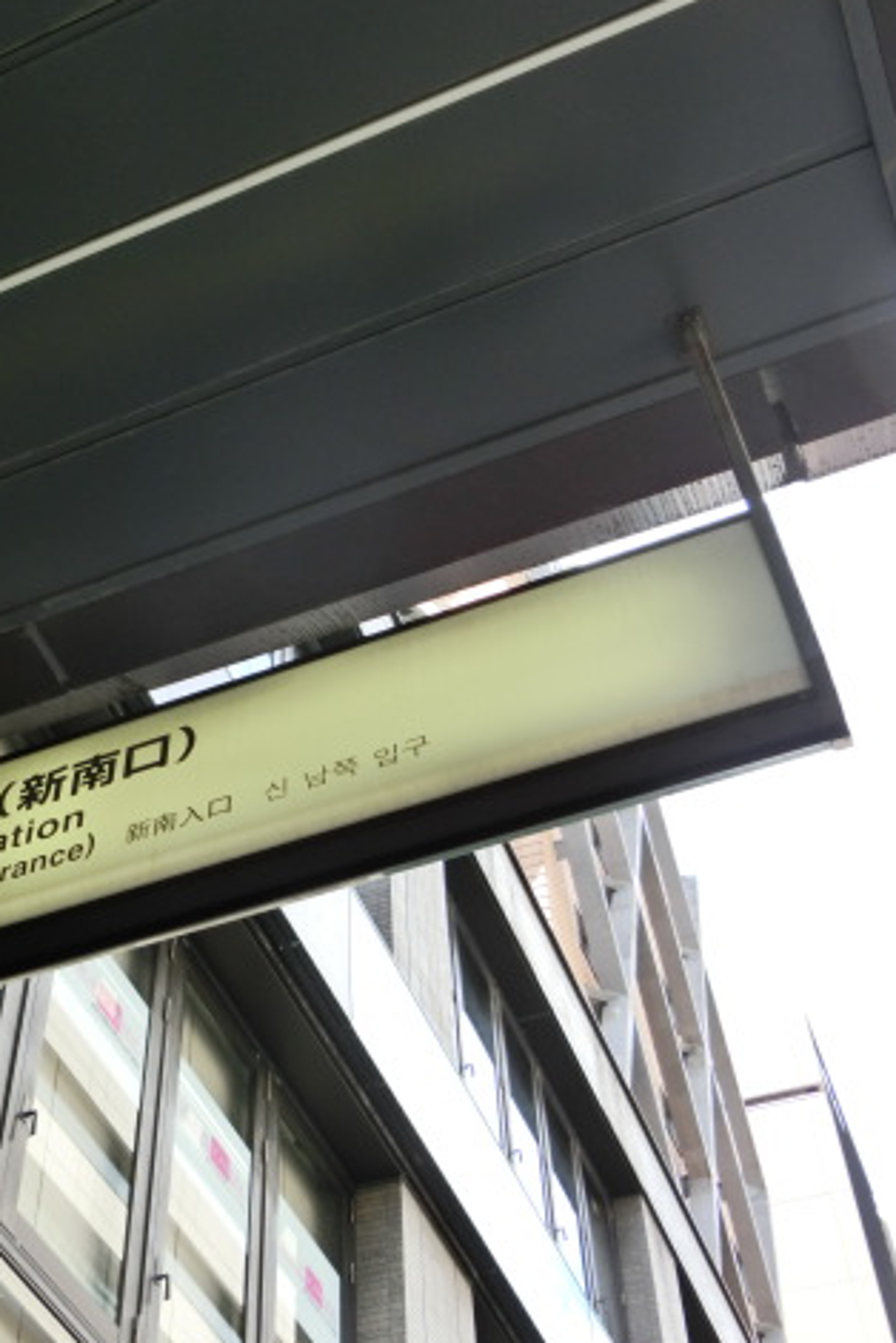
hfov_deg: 27.4
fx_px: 1792
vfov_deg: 41.1
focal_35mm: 48
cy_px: 670
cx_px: 151
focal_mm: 6
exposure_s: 1/125
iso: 80
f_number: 3.9
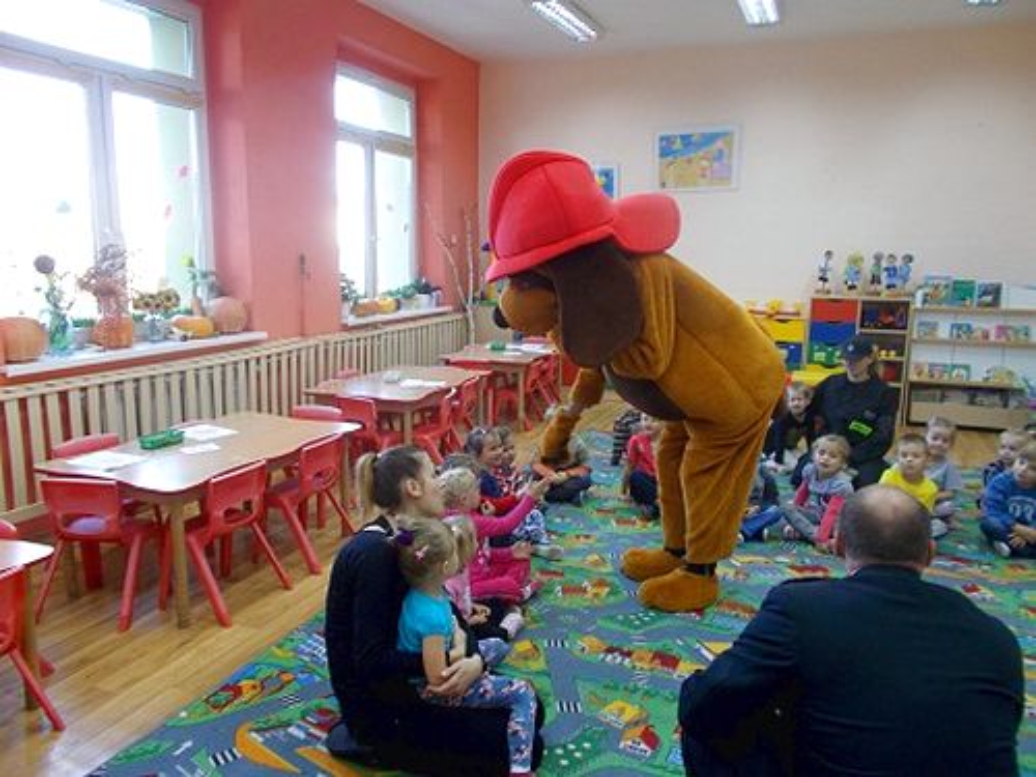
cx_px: 518
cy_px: 388
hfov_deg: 67.3
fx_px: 778
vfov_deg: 53.1
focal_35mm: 26
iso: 200
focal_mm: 4.6
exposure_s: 1/25
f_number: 3.2
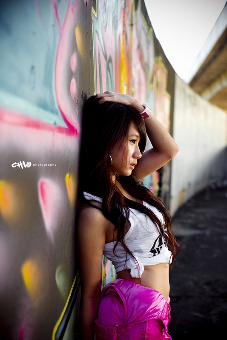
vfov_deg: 39.6
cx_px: 114
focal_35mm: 50
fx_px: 473
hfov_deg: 27.0
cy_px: 170
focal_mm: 50
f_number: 2.8
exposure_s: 1/125
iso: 100
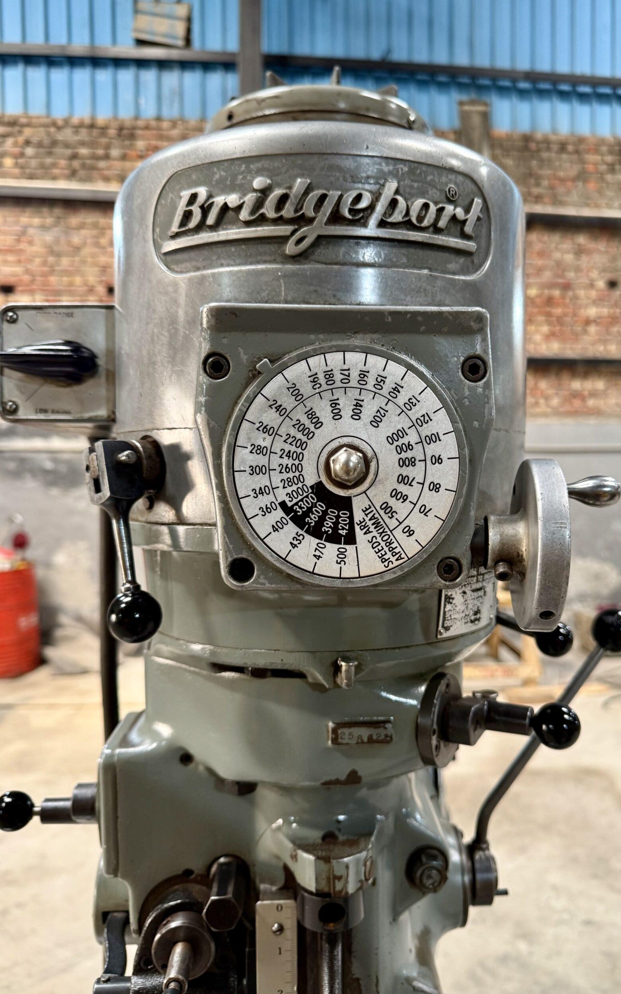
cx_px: 356
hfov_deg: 47.5
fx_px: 704
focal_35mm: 26
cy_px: 497
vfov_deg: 70.4
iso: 160
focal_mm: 6.76
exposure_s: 1/50
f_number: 1.78
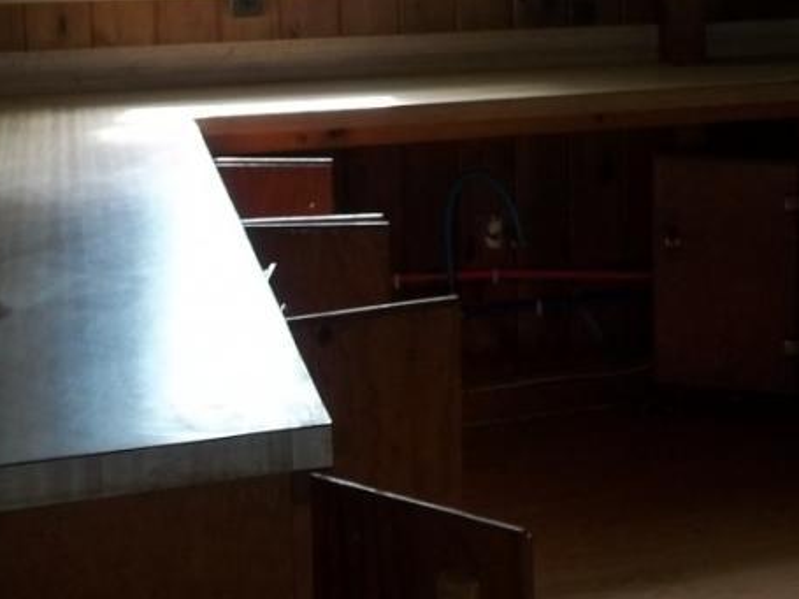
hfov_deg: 25.9
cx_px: 771
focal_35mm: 72
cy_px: 67
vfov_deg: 20.1
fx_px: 1661
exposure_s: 1/30
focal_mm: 5.7
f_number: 2.9
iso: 160
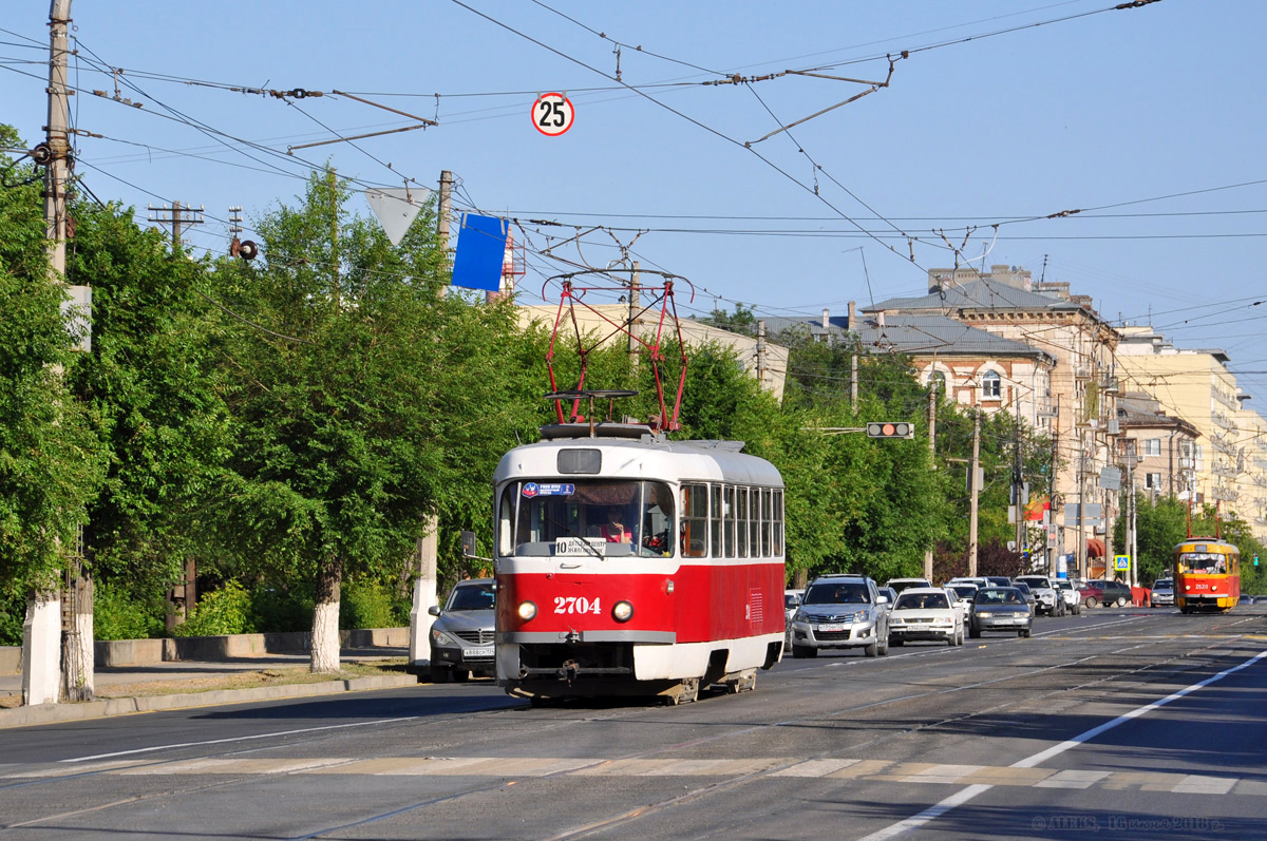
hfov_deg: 14.0
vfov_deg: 9.3
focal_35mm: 147
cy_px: 420
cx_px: 634
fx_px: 5167
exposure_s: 1/500
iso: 200
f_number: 8
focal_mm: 98
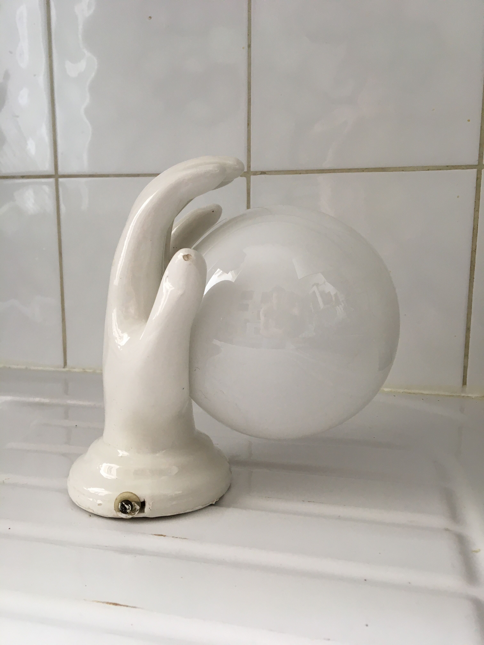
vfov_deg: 61.7
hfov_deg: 48.2
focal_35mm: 29
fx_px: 541
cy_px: 322
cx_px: 242
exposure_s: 1/33
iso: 32
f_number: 2.2
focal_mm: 4.15
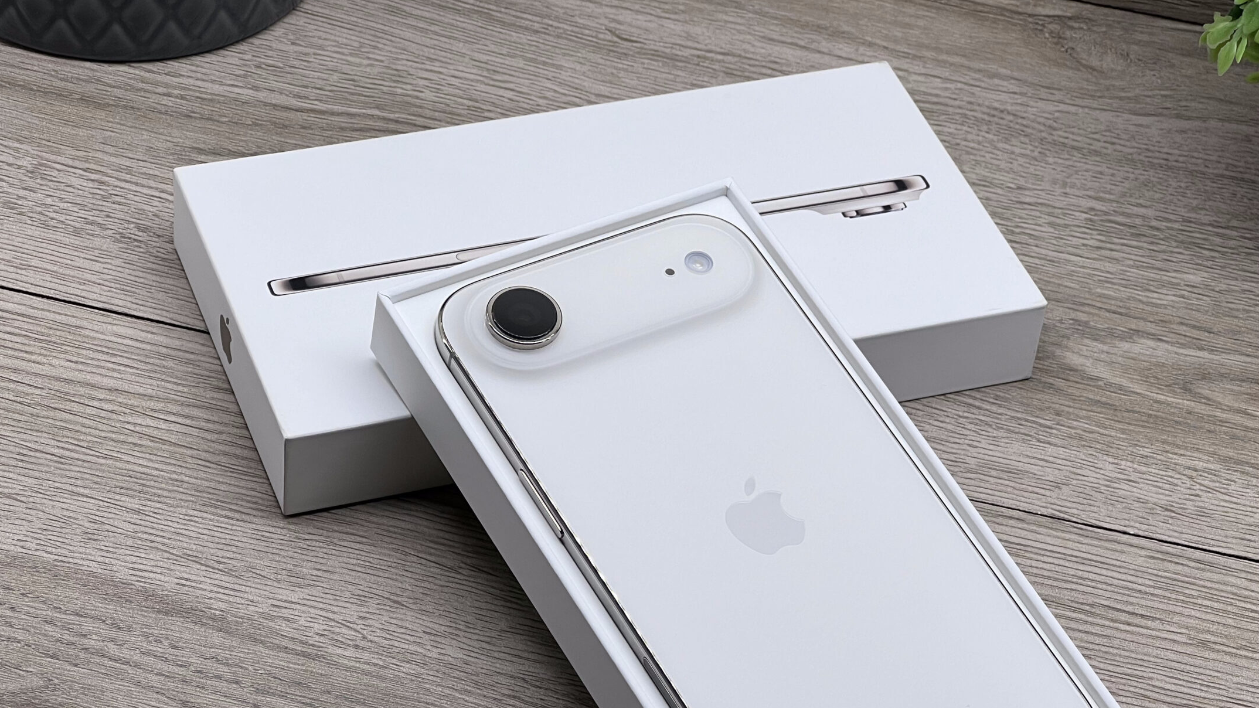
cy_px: 478
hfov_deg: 21.4
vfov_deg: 12.1
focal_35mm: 100
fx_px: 3338
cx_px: 673
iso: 32
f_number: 2.8
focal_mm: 9
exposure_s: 1/100
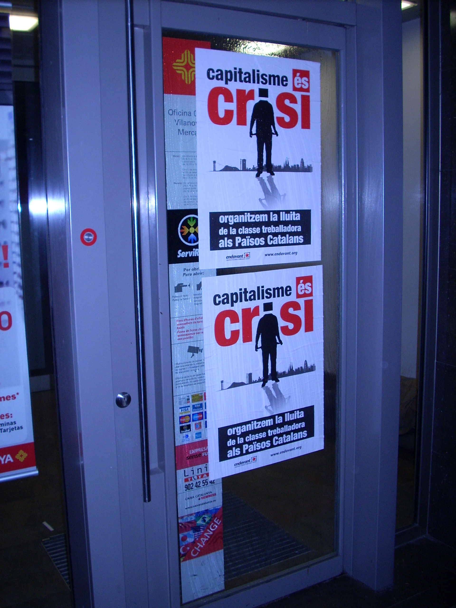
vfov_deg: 50.1
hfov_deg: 38.7
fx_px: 650
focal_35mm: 37
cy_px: 304
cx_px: 228
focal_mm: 6.2
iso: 100
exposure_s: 1/60
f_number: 2.8
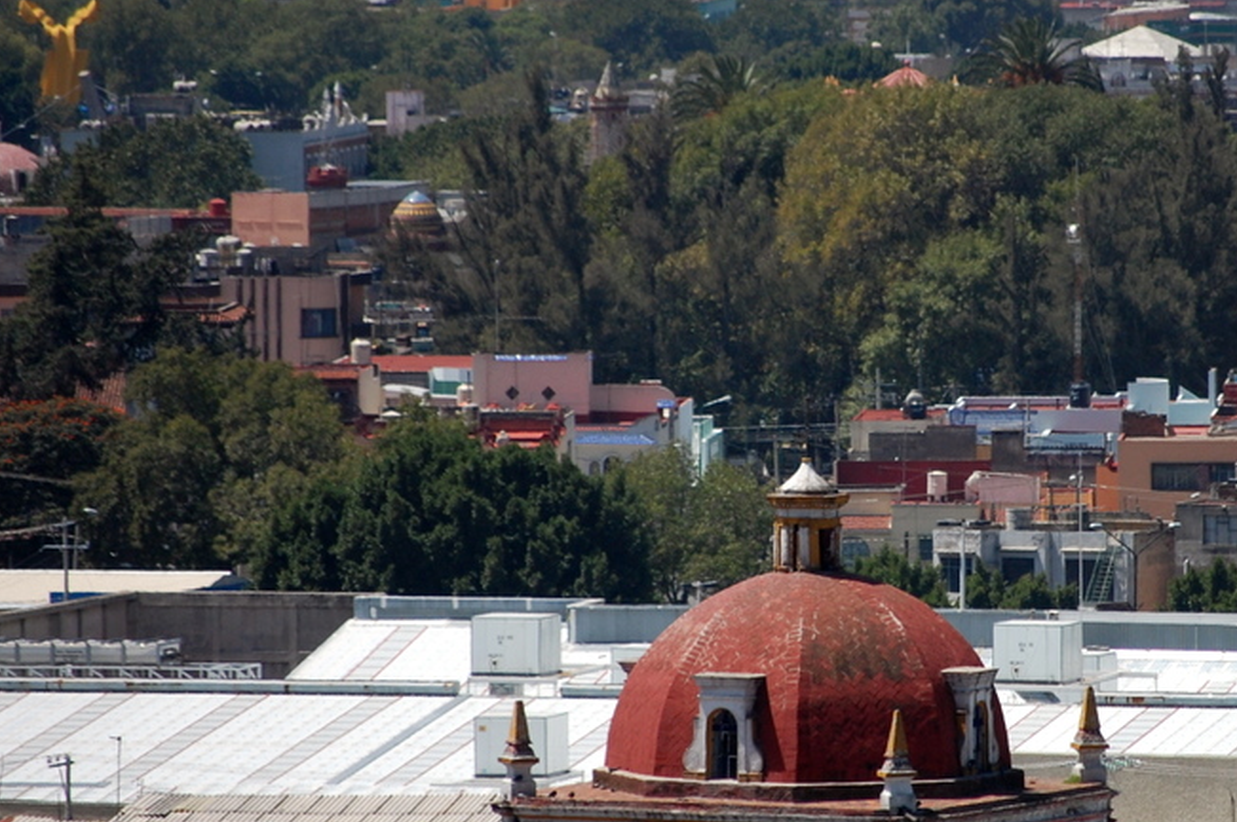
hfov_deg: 4.6
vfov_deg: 3.1
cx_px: 851
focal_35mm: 448
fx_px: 15382
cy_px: 457
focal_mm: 190
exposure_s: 1/1600
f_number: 5.6
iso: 400
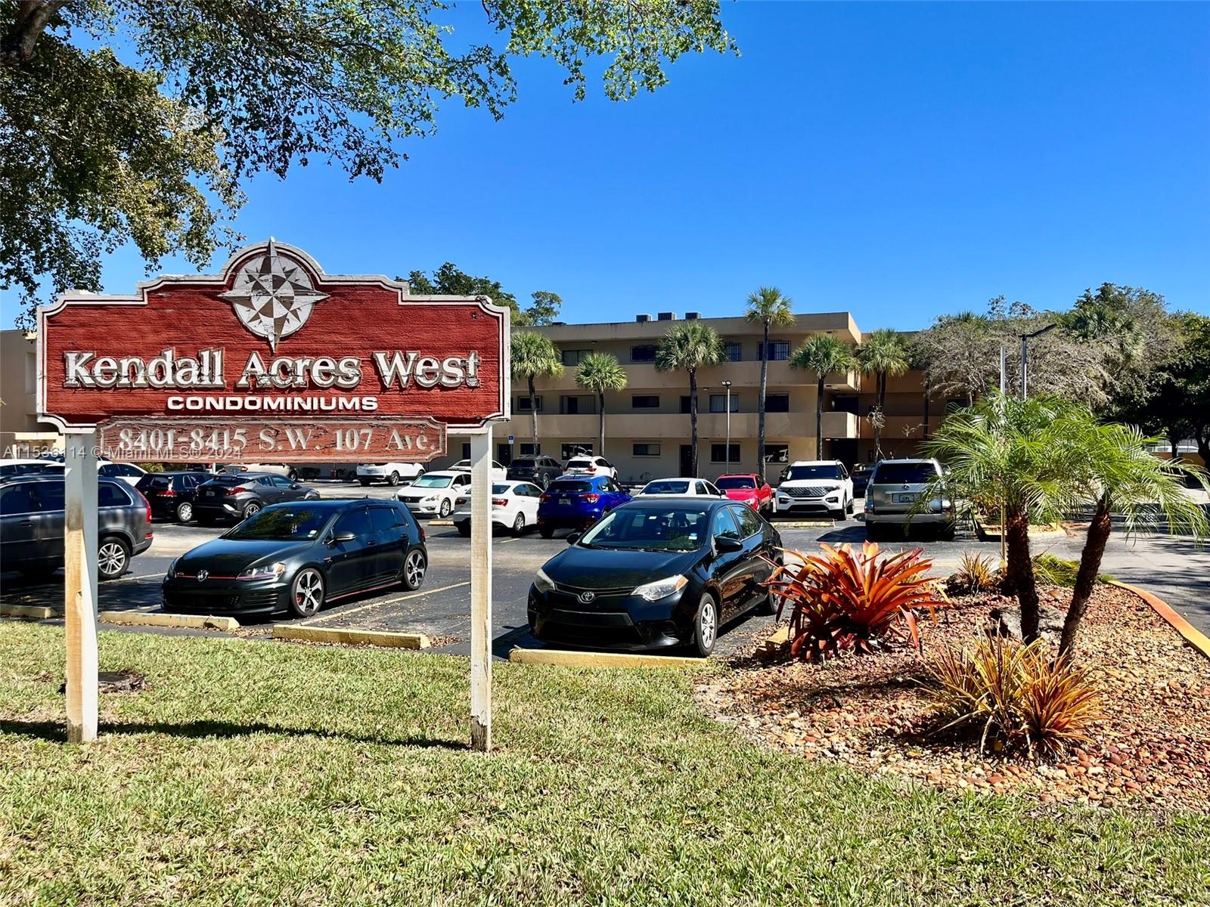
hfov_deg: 67.3
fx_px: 909
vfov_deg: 53.1
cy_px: 454
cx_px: 605
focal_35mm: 26
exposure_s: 1/2463
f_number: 1.6
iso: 50
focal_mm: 5.1
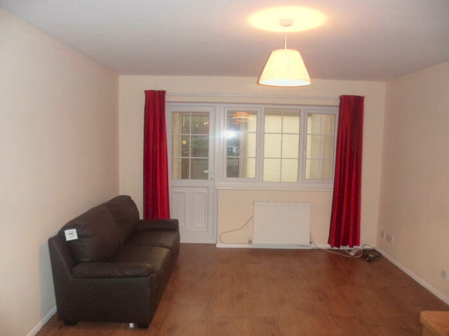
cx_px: 224
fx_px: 337
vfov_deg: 53.1
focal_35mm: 26
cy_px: 168
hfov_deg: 67.3
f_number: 3.3
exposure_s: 1/45
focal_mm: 4.9
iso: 320
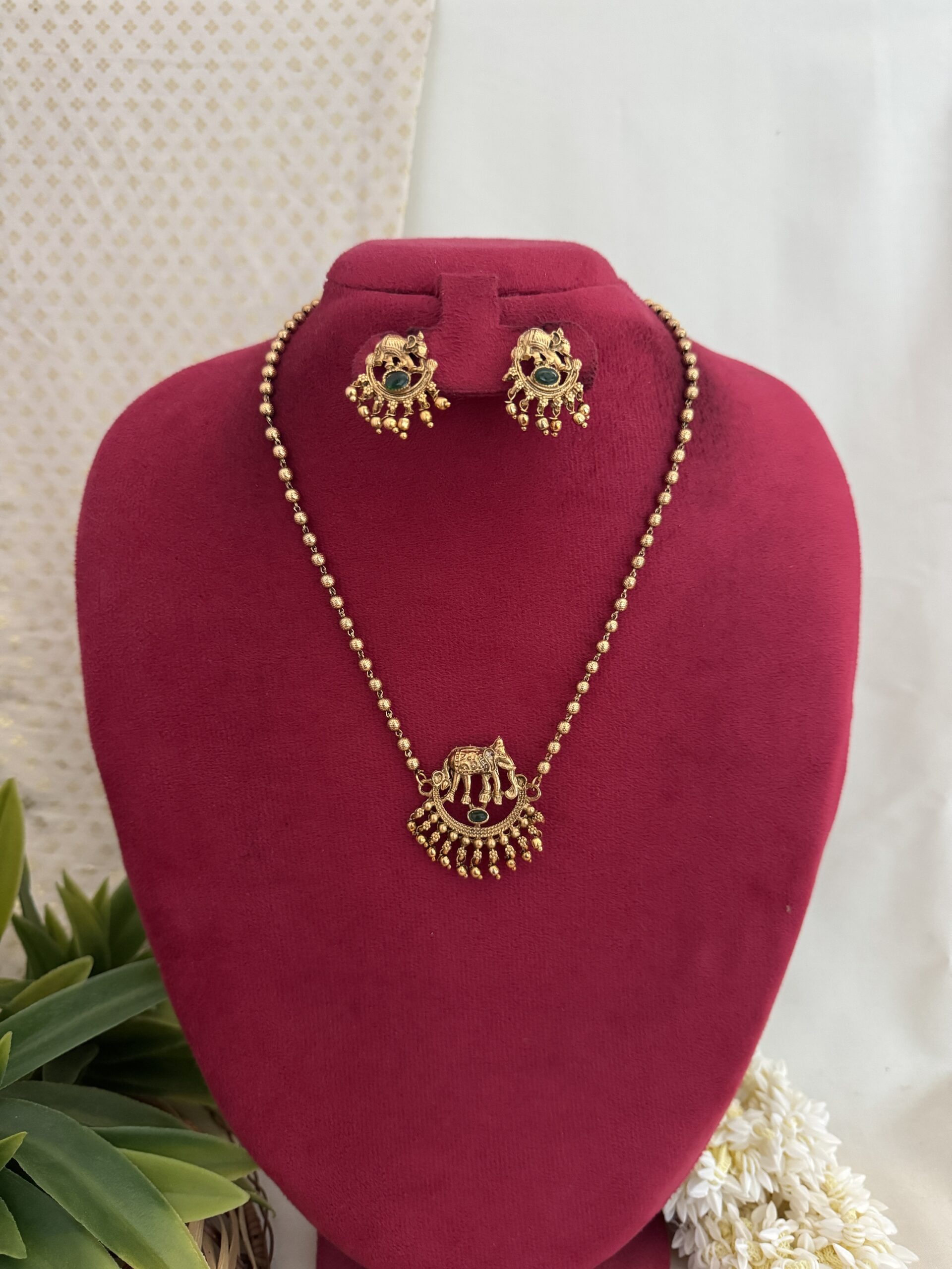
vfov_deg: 71.6
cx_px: 476
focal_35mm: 24
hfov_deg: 56.8
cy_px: 634
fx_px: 880
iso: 800
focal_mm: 6.76
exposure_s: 1/52
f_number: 1.78
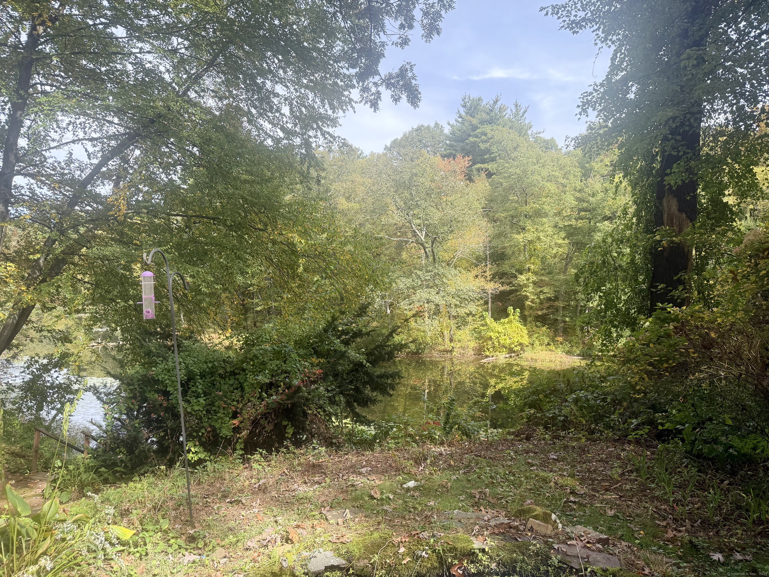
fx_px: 533
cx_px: 384
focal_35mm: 24
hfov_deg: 71.6
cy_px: 288
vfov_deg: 56.8
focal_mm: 6.76
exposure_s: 1/979
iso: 100
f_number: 1.78
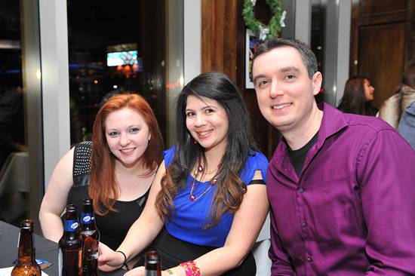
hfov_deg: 50.7
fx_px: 438
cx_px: 208
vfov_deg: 35.0
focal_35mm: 38
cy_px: 138
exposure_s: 1/100
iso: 1000
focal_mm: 38
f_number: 5.6
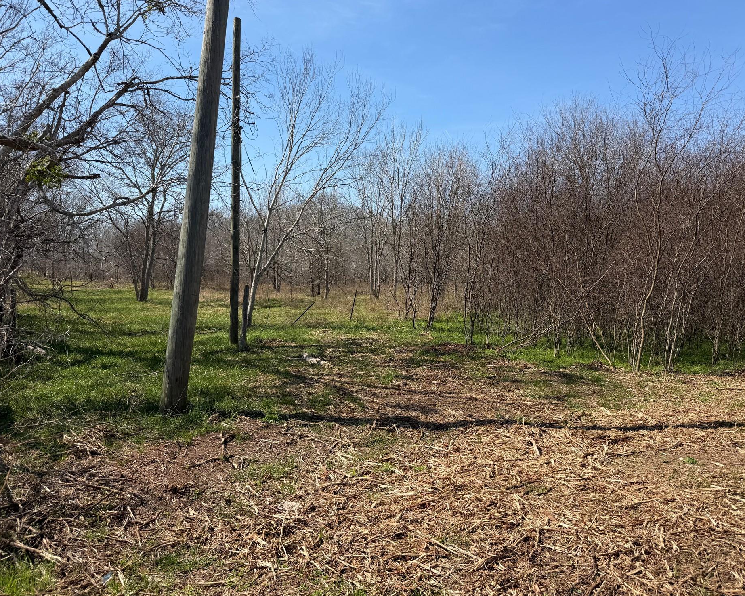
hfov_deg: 65.9
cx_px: 402
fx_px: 573
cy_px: 290
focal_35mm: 26
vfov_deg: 54.9
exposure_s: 1/3953
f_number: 1.78
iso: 80
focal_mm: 6.76
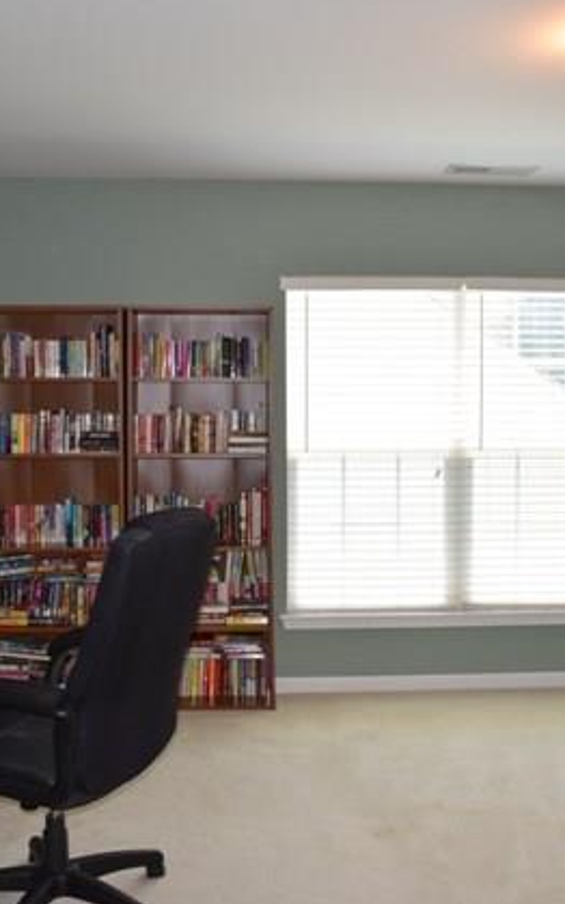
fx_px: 1034
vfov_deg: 47.2
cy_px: 448
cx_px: 311
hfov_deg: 30.5
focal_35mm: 42
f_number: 5.6
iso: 560
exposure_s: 1/125
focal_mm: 18
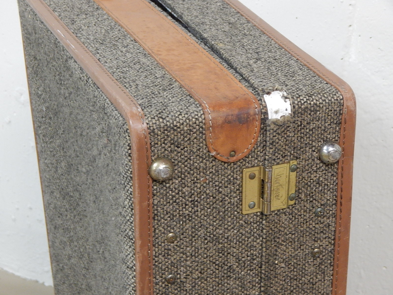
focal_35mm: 85
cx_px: 196
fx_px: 965
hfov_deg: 23.0
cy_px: 148
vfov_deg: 17.4
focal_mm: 15.3
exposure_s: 1/15
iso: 500
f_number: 4.3
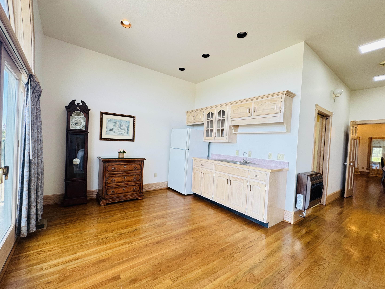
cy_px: 147
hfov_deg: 98.1
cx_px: 182
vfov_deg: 81.7
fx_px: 167
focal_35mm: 15
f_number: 2.2
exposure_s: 1/120
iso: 100
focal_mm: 2.22
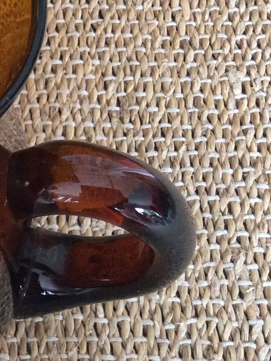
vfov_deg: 20.8
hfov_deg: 14.4
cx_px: -164
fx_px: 981
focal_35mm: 94
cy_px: 119
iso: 200
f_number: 2.4
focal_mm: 3.3
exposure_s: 1/25
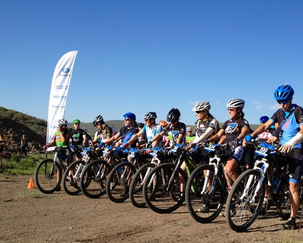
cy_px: 137
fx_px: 413
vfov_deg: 32.7
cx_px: 171
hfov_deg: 40.3
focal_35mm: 46
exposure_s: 1/1416
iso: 50
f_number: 2.4
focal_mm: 4.28
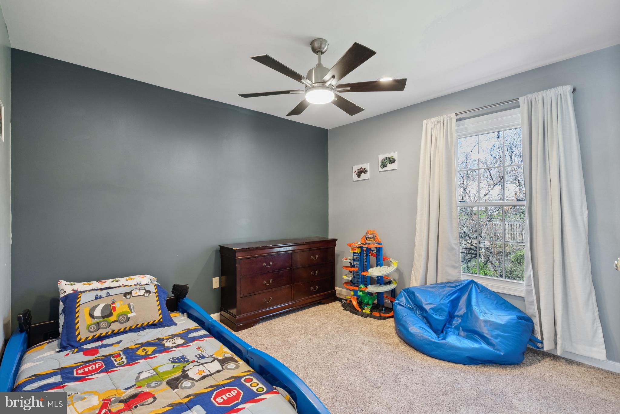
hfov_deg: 96.7
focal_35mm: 16
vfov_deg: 73.8
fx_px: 276
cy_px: 207
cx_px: 310
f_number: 8
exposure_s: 1/13
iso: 640
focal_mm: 16
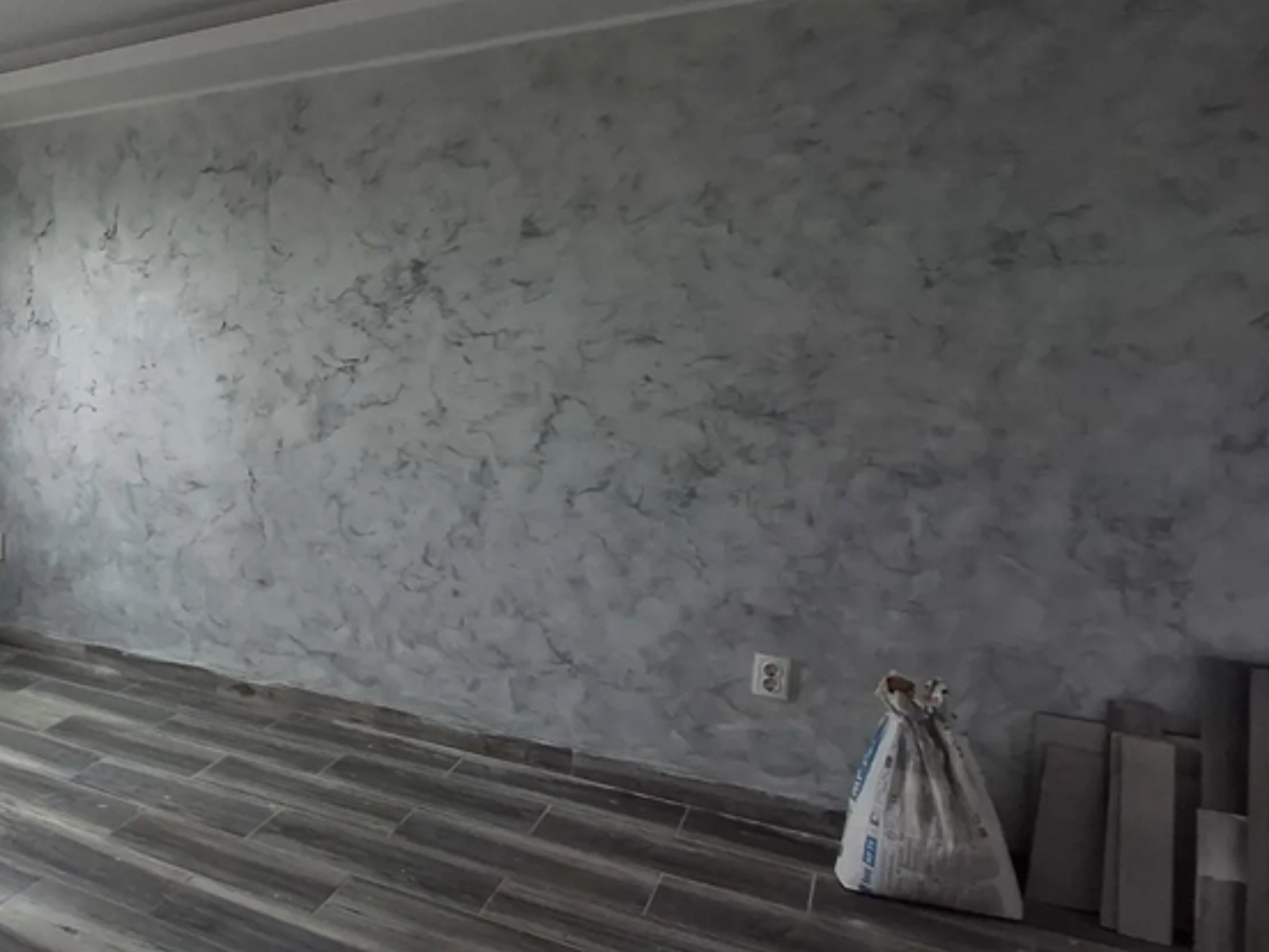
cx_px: 129
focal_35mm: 29
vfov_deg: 48.1
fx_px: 1063
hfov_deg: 53.9
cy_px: 421
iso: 50
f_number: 2.2
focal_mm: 1.64
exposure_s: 1/50
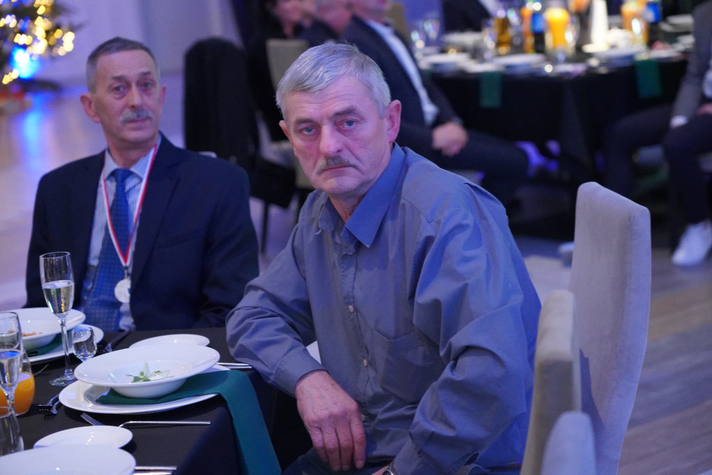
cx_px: 356
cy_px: 238
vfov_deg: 17.5
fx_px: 1543
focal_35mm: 78
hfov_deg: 26.0
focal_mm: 78
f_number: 4
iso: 12800
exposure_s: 1/80
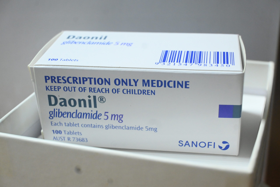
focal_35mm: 54
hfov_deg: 36.9
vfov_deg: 25.1
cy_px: 94
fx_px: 420
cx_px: 140
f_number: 5.3
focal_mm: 36
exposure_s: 1/60
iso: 2500
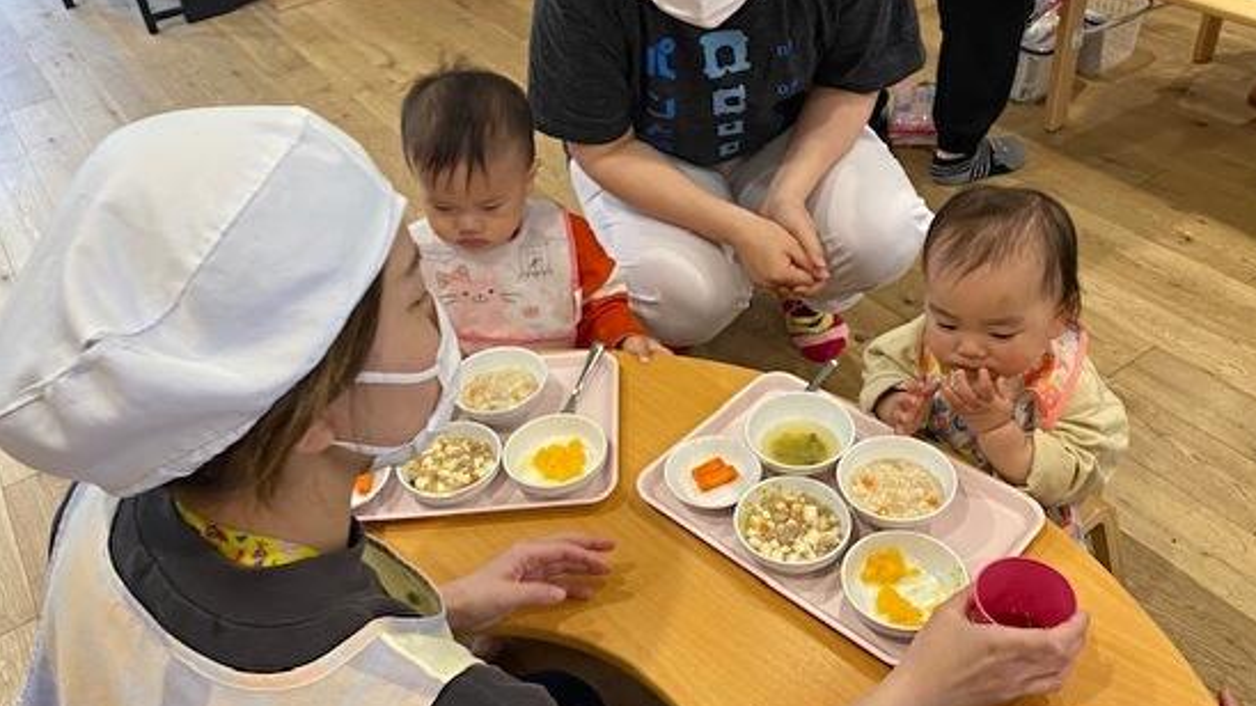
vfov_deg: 37.7
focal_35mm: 31
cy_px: 321
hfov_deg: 62.6
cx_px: 649
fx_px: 1032
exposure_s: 1/50
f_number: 1.8
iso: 64
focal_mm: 4.25
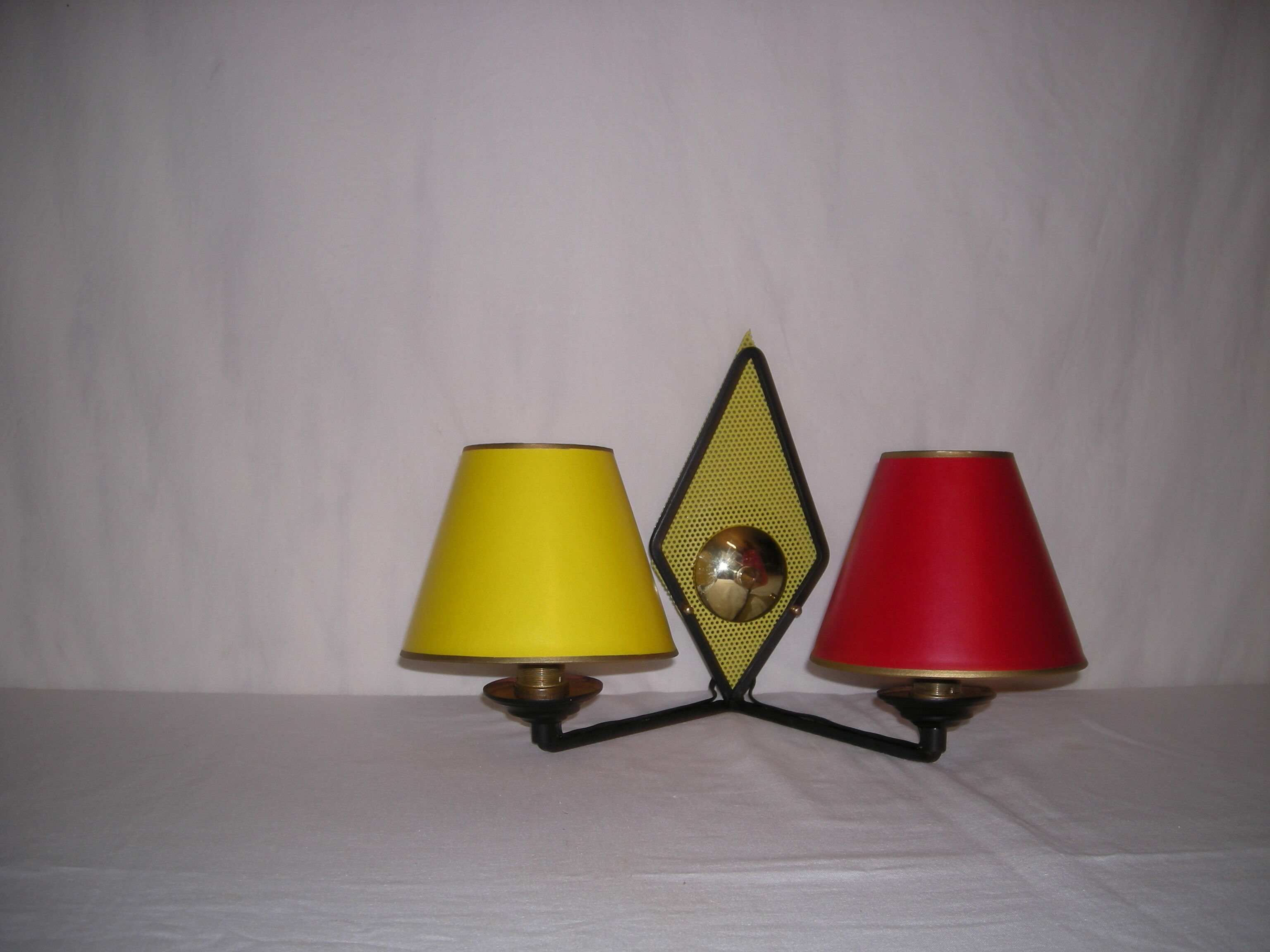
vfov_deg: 40.7
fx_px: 1284
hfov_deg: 52.6
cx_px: 635
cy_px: 476
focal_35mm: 35
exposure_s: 1/30
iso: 50
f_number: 2.8
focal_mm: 5.7
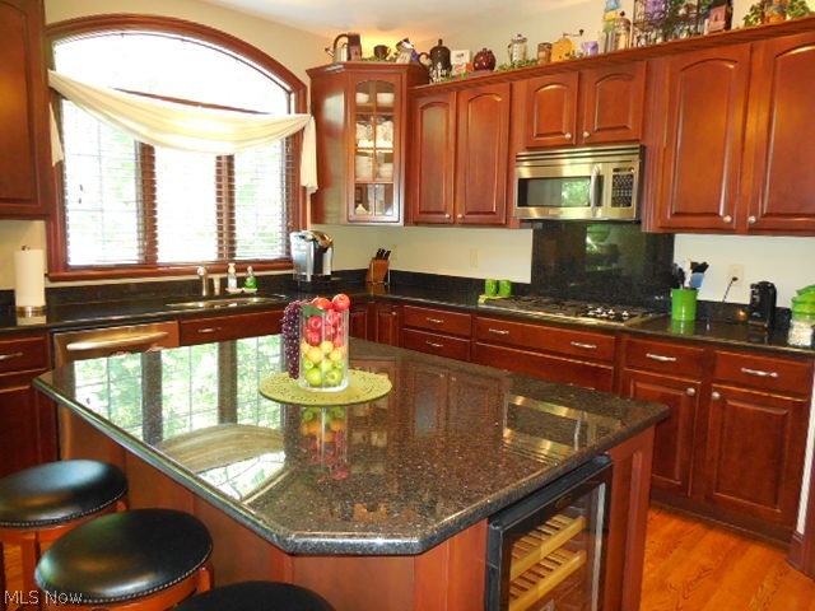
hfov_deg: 69.4
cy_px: 306
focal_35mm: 25
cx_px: 408
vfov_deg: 54.9
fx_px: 589
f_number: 3.1
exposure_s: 1/25
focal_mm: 4.5
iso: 800
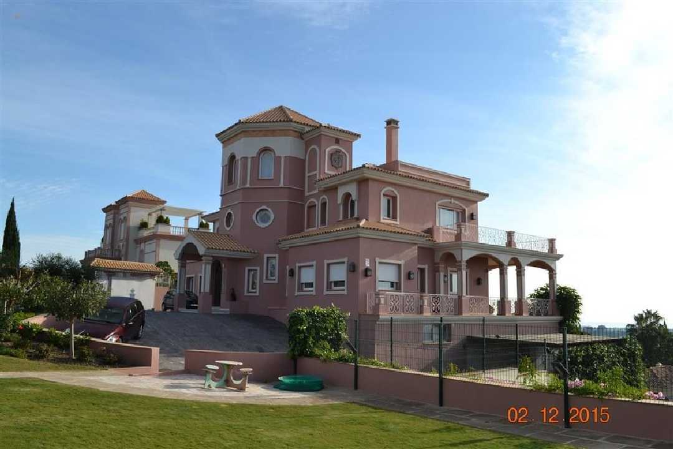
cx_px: 336
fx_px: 505
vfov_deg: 47.9
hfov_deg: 67.4
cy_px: 224
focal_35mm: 27
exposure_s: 1/200
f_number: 8
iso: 100
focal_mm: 18
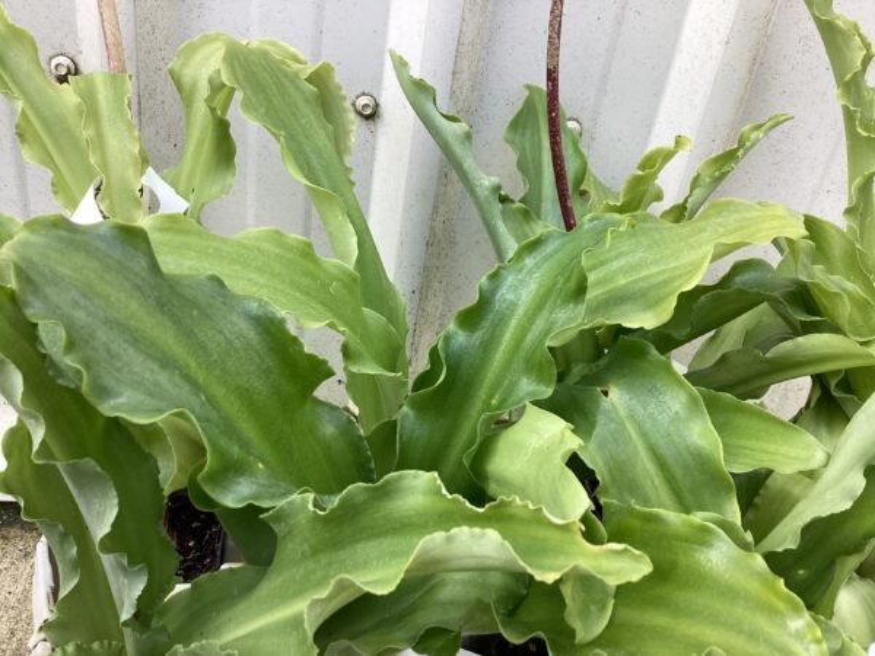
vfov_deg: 45.4
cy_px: 328
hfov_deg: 58.4
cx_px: 438
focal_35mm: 31
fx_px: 784
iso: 25
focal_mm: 3.3
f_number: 2.4
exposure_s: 1/120
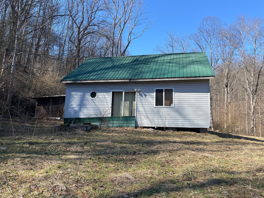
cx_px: 132
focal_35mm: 26
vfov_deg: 53.1
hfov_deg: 67.3
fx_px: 198
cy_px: 99
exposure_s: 1/1252
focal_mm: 5.1
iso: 50
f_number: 1.6
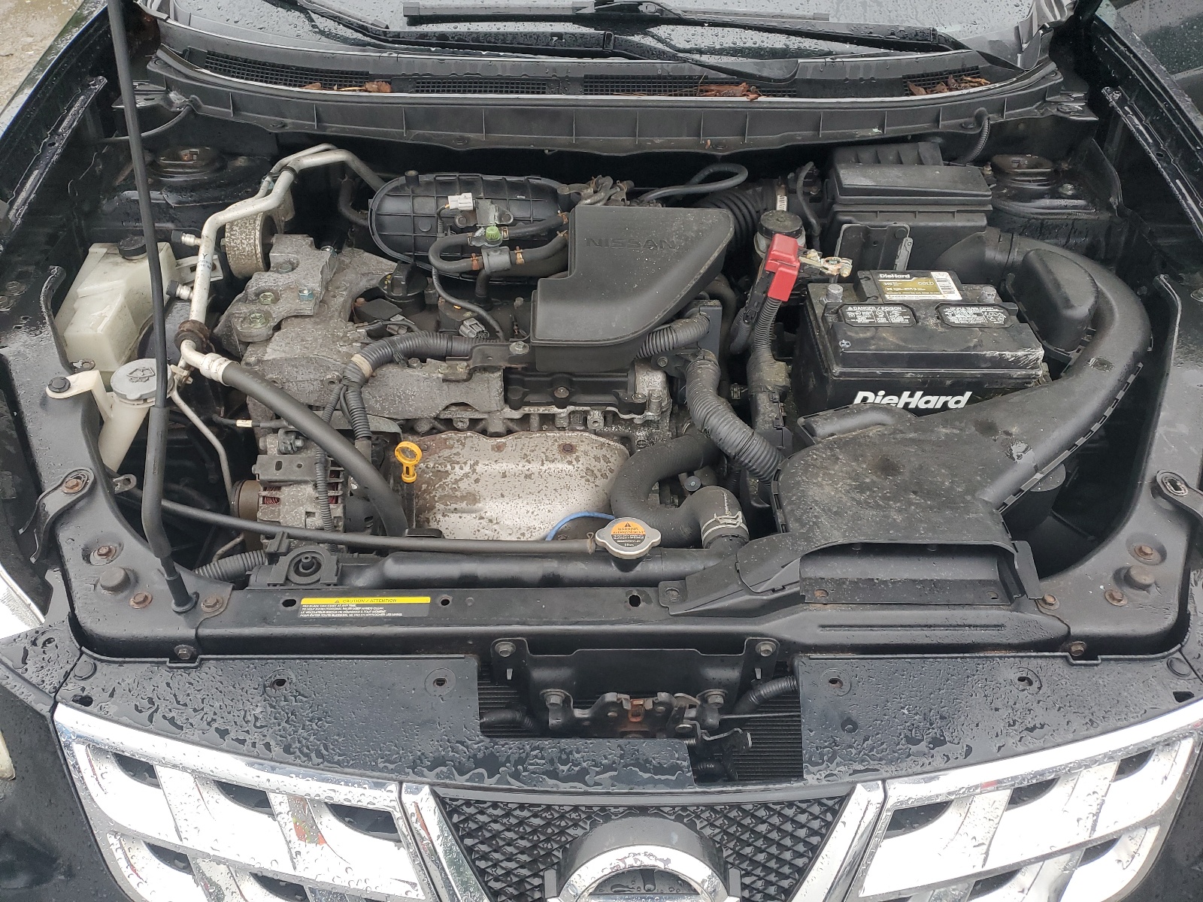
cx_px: 602
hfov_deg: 67.3
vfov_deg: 53.1
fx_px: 904
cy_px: 451
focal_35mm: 26
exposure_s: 1/120
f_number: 1.5
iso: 86
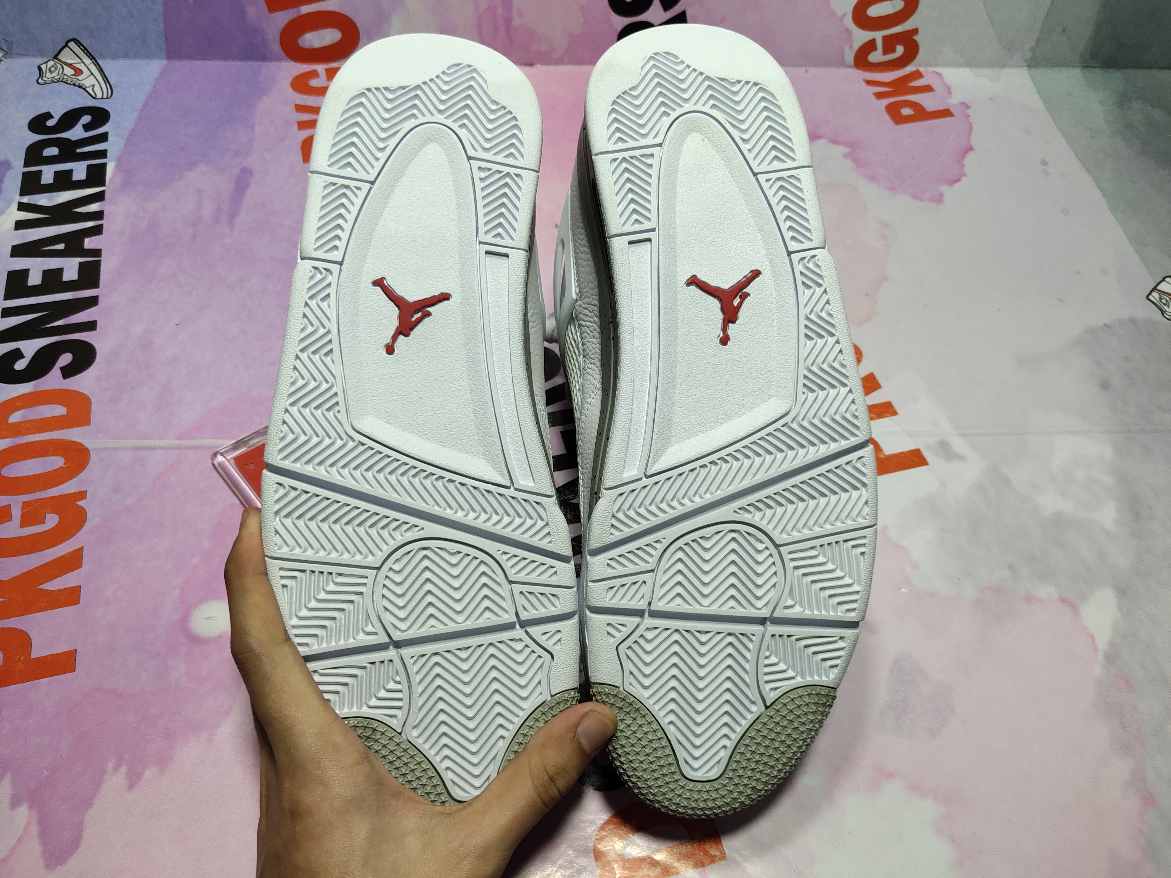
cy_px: 439
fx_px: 1015
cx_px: 586
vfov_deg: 46.8
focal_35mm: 30
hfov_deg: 60.0
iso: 62
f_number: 1.79
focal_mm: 4.35
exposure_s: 1/100
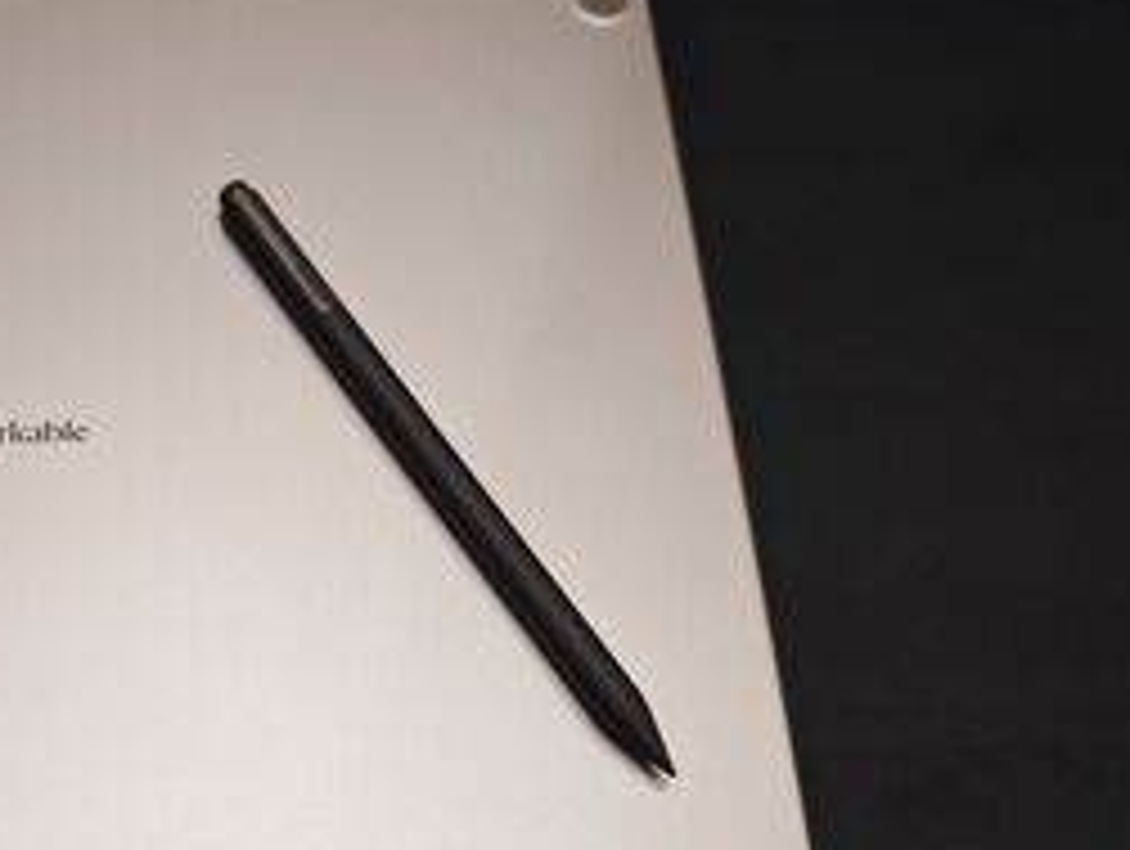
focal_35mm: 50
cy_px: 603
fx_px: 1635
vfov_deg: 28.9
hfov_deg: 36.3
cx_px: 158
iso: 320
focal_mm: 8.72
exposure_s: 1/60
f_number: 1.63
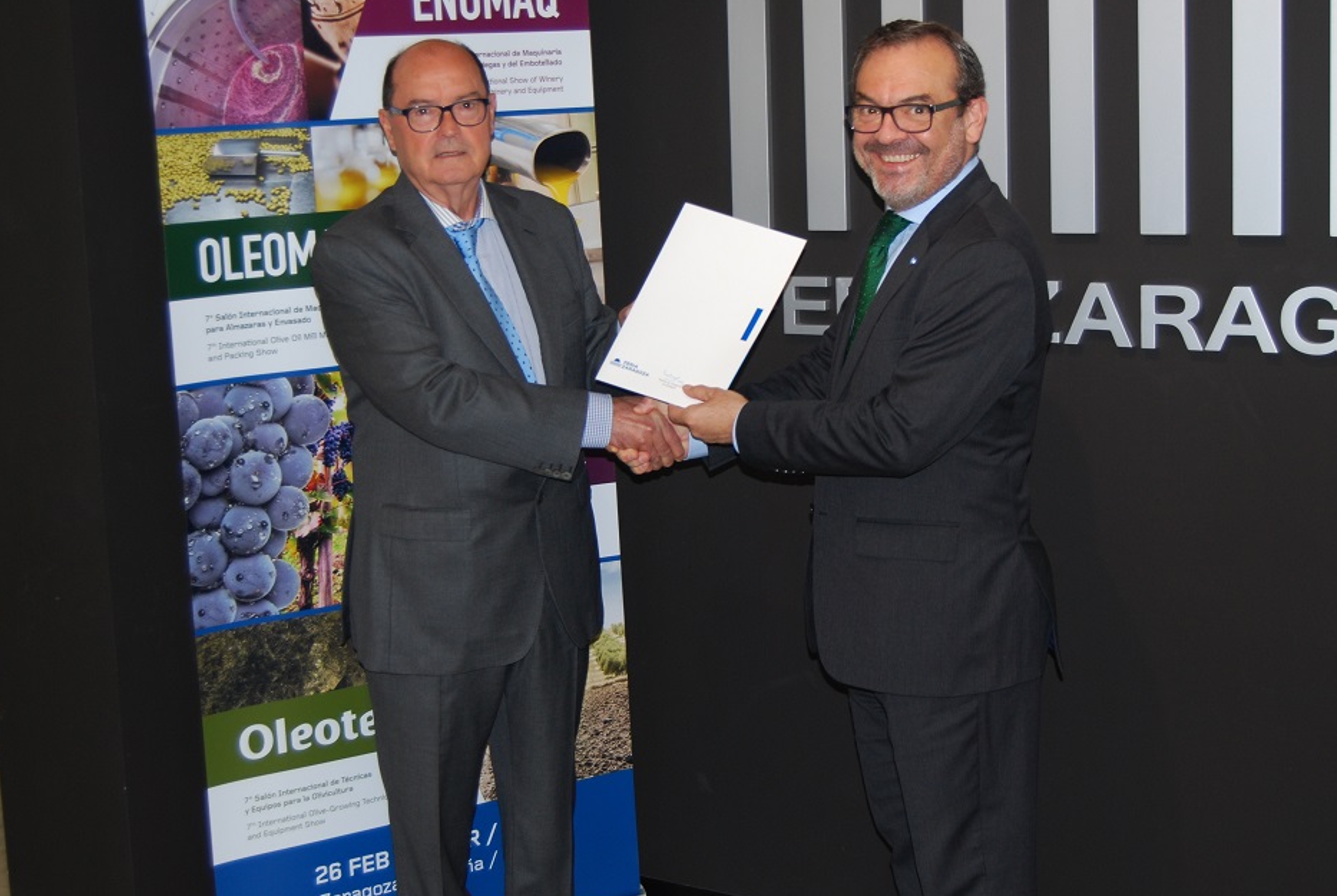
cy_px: 385
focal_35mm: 54
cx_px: 682
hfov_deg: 36.8
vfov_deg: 25.1
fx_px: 2008
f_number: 4.2
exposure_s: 1/60
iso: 200
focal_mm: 28
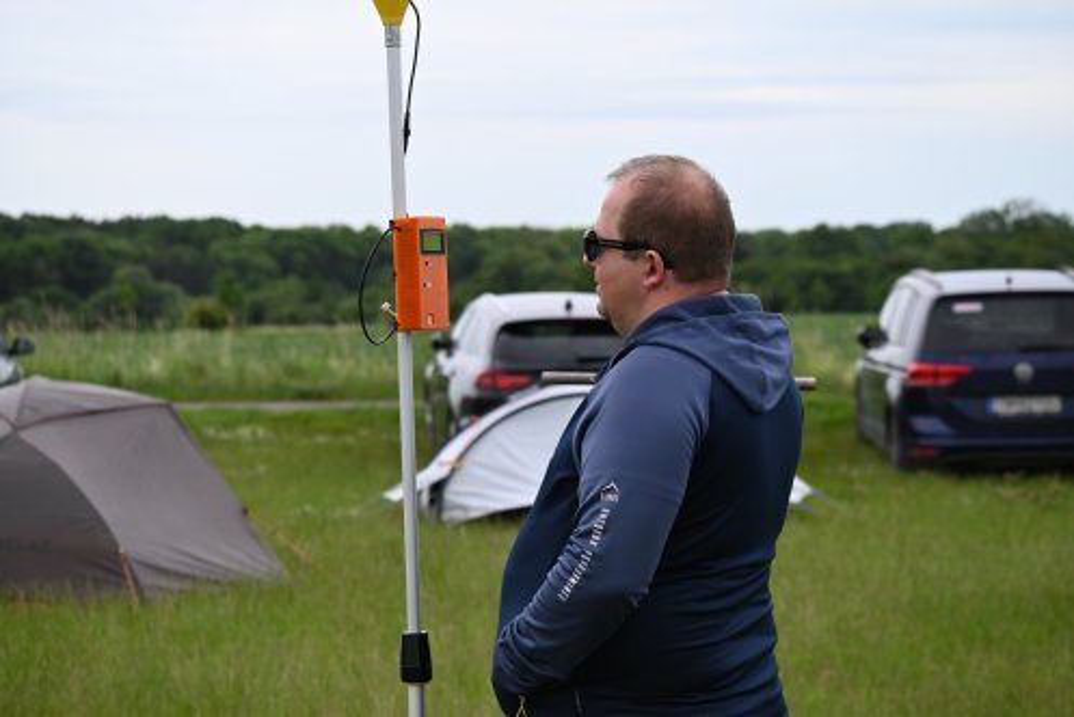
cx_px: 537
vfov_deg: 13.7
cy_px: 358
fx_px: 2985
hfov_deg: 20.4
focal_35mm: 100
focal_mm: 100
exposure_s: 1/800
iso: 1000
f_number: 7.1
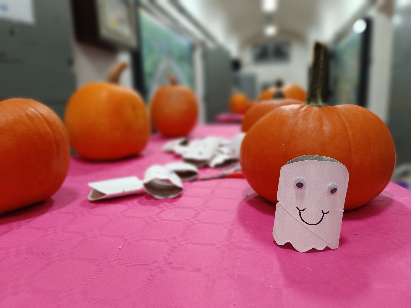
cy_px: 154
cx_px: 206
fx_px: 285
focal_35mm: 24
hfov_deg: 71.6
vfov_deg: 56.8
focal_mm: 4.71
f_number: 1.79
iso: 510
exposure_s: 1/33.4
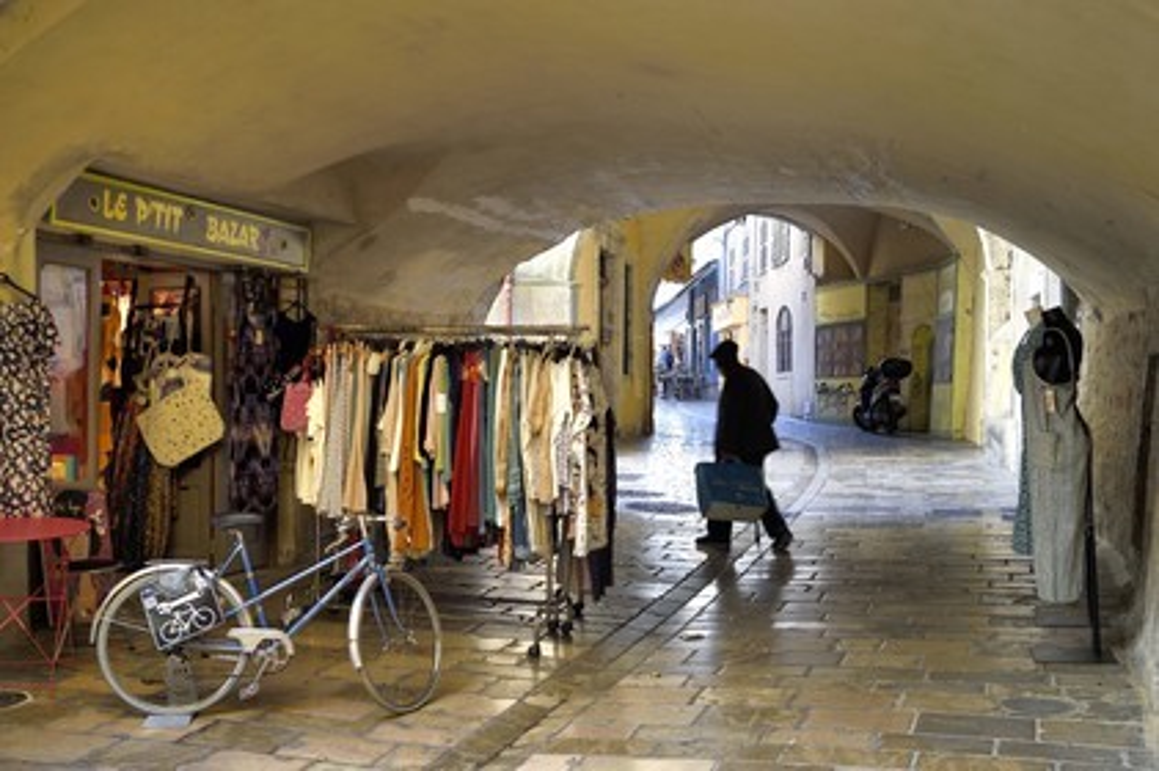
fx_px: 1415
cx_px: 580
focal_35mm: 44
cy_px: 386
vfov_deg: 30.5
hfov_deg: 44.5
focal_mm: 44
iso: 200
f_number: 6.3
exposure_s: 1/25
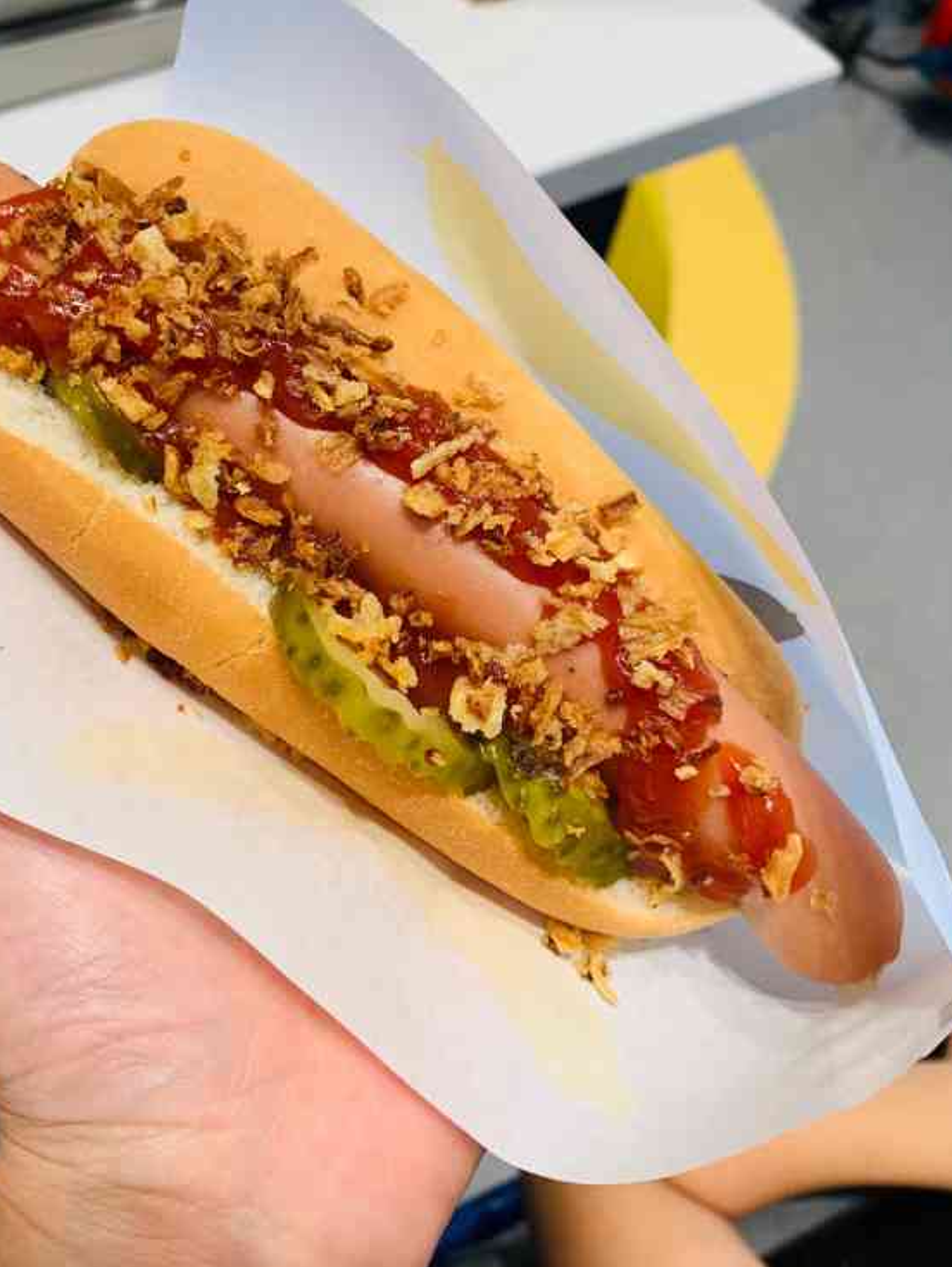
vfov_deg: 54.9
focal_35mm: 33
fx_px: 1209
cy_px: 499
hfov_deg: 42.7
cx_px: 366
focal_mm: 4.25
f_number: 1.8
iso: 80
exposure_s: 1/121
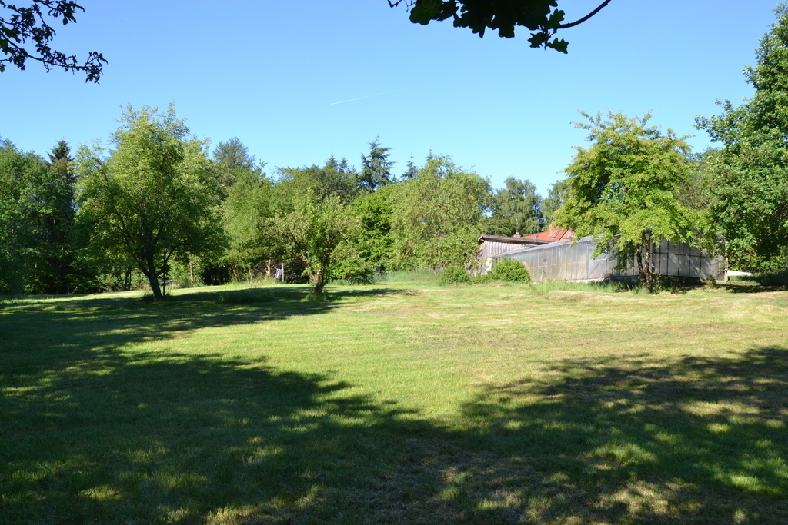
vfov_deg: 47.9
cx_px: 394
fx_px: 591
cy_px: 262
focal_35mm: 27
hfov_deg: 67.4
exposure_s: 1/250
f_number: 10
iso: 400
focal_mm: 18
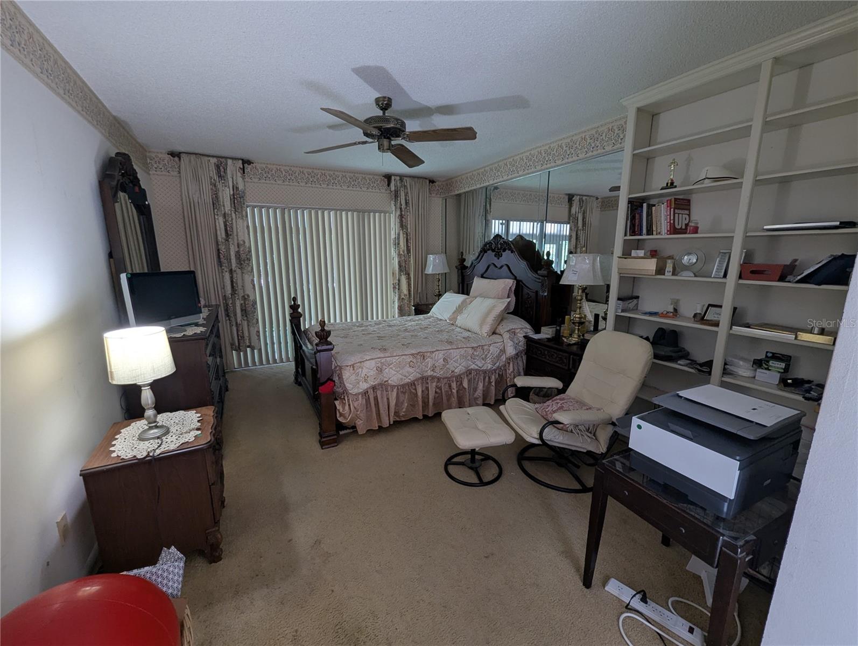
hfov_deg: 106.1
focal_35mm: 13
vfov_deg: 90.1
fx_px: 323
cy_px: 323
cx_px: 429
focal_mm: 1.95
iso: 44
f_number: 2.2
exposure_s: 1/24
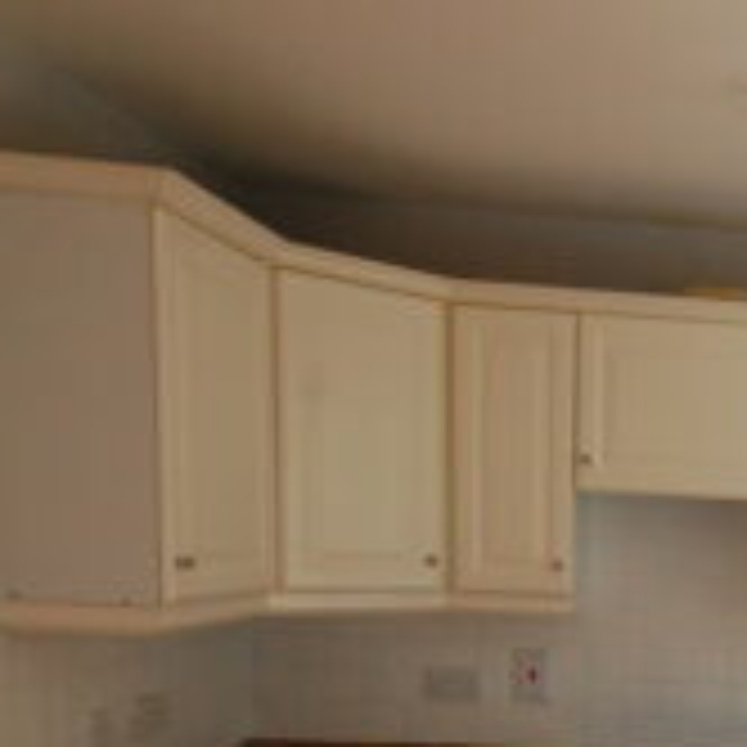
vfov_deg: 34.1
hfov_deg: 30.6
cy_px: 718
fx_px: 1123
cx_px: 918
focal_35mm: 46
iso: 800
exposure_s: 1/250
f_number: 8
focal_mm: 10
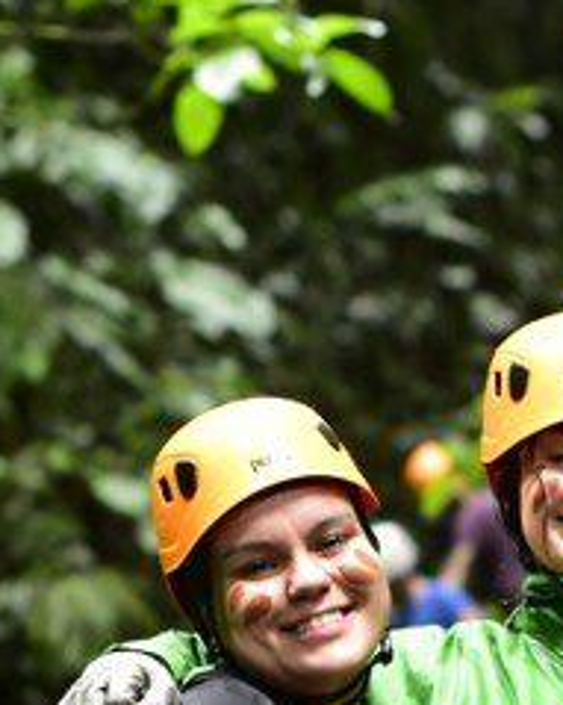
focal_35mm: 189
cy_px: 743
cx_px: 480
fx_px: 3939
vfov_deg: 10.1
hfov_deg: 8.2
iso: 900
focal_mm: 50
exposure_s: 1/80
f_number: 2.2
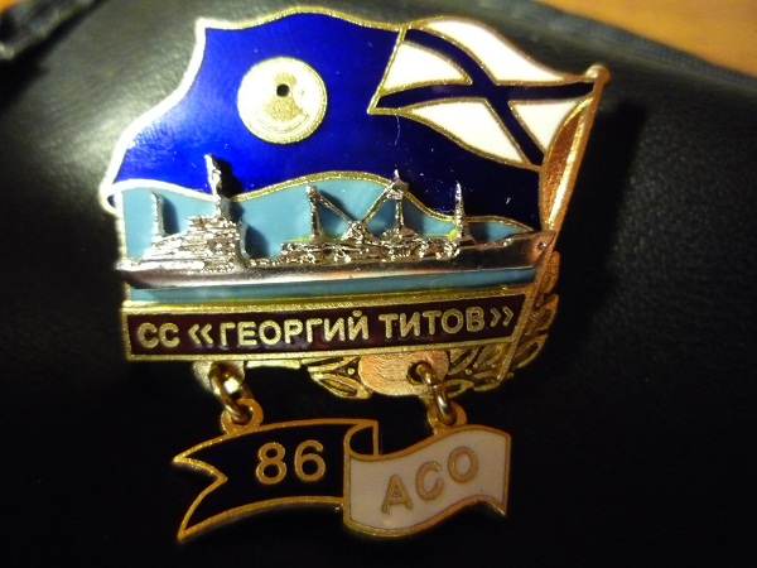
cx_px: 378
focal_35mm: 30
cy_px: 284
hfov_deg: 60.0
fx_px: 656
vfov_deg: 46.8
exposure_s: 1/15
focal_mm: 5.2
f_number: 3.3
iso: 800
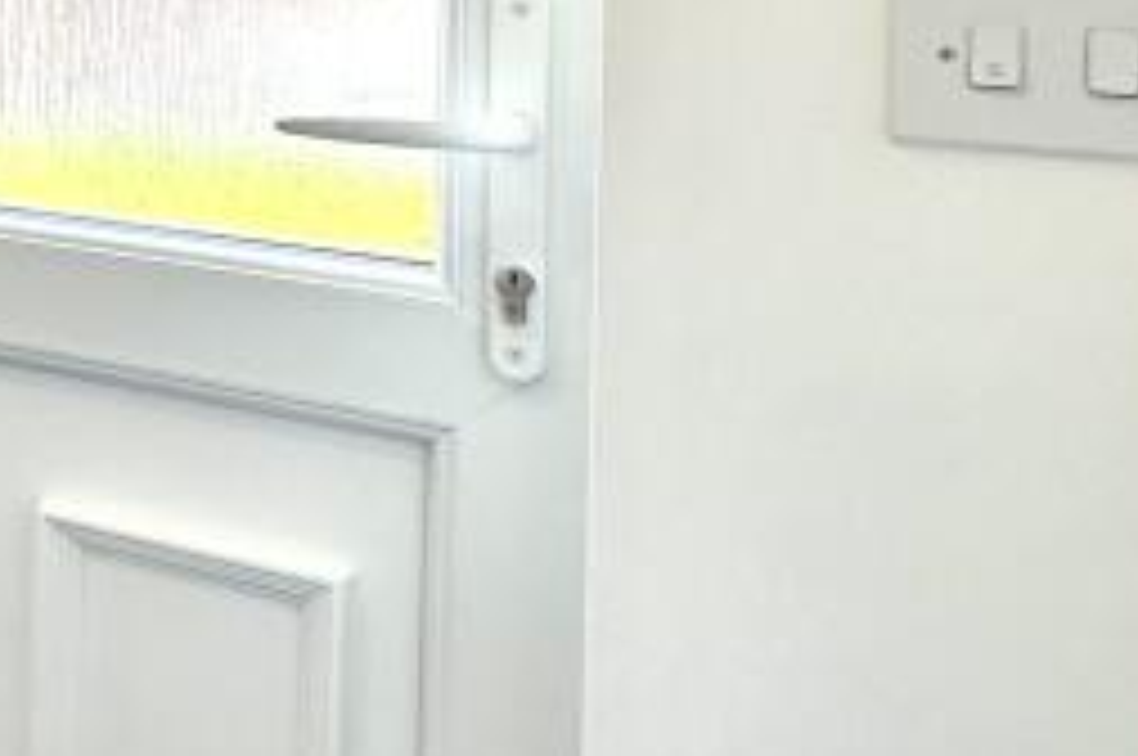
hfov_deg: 22.7
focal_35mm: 59
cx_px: -819
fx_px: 1863
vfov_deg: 21.7
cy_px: -81
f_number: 2.2
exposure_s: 1/179
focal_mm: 2.22
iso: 40
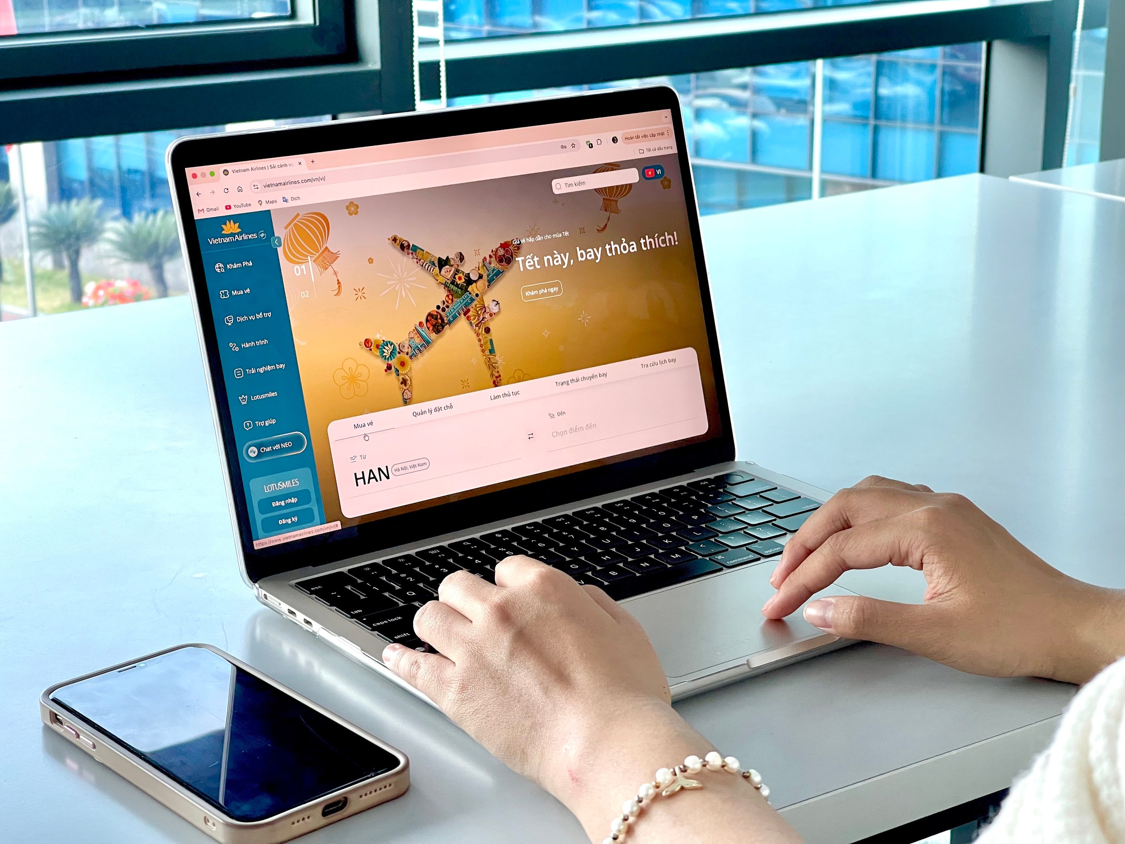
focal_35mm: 64
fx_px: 2080
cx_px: 562
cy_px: 422
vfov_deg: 22.9
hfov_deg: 30.3
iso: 100
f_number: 2.2
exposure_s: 1/100
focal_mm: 7.5
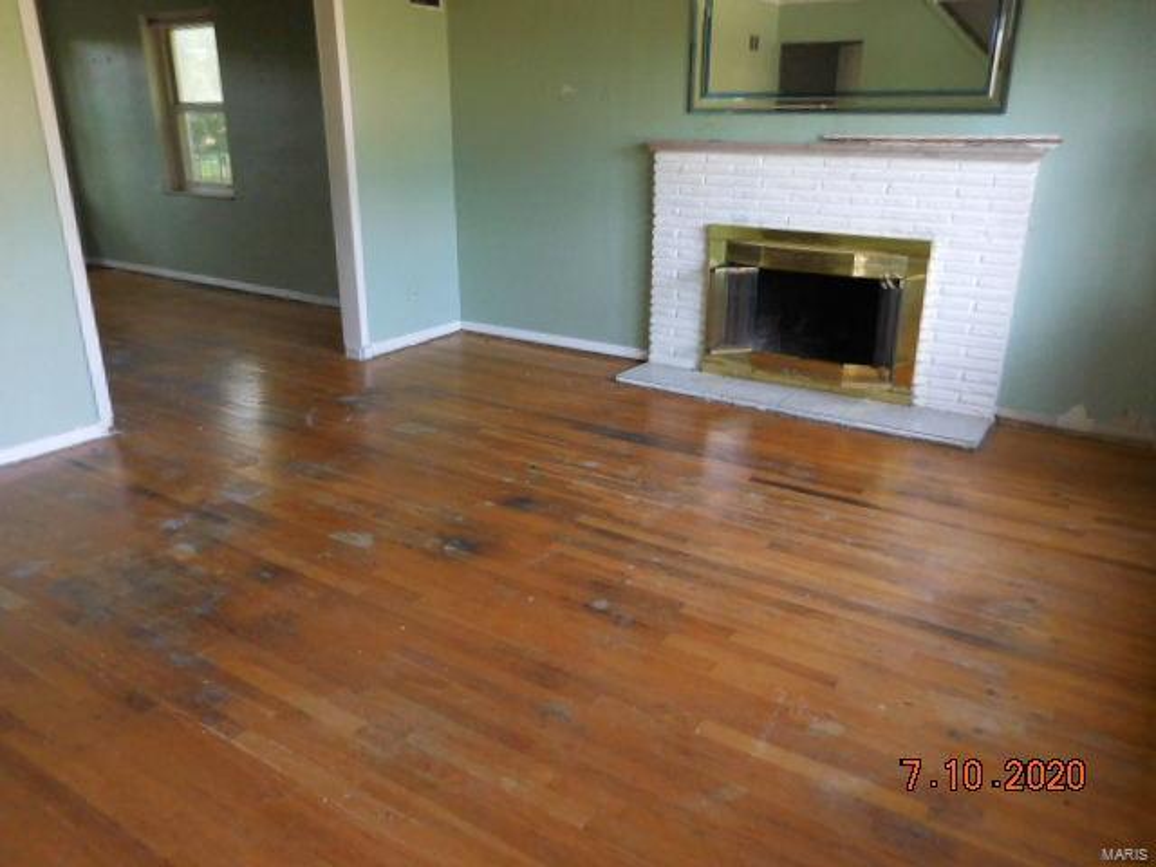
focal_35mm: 25
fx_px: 835
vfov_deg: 54.9
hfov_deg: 69.4
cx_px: 578
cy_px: 434
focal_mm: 4.5
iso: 360
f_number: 3.3
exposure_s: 1/30
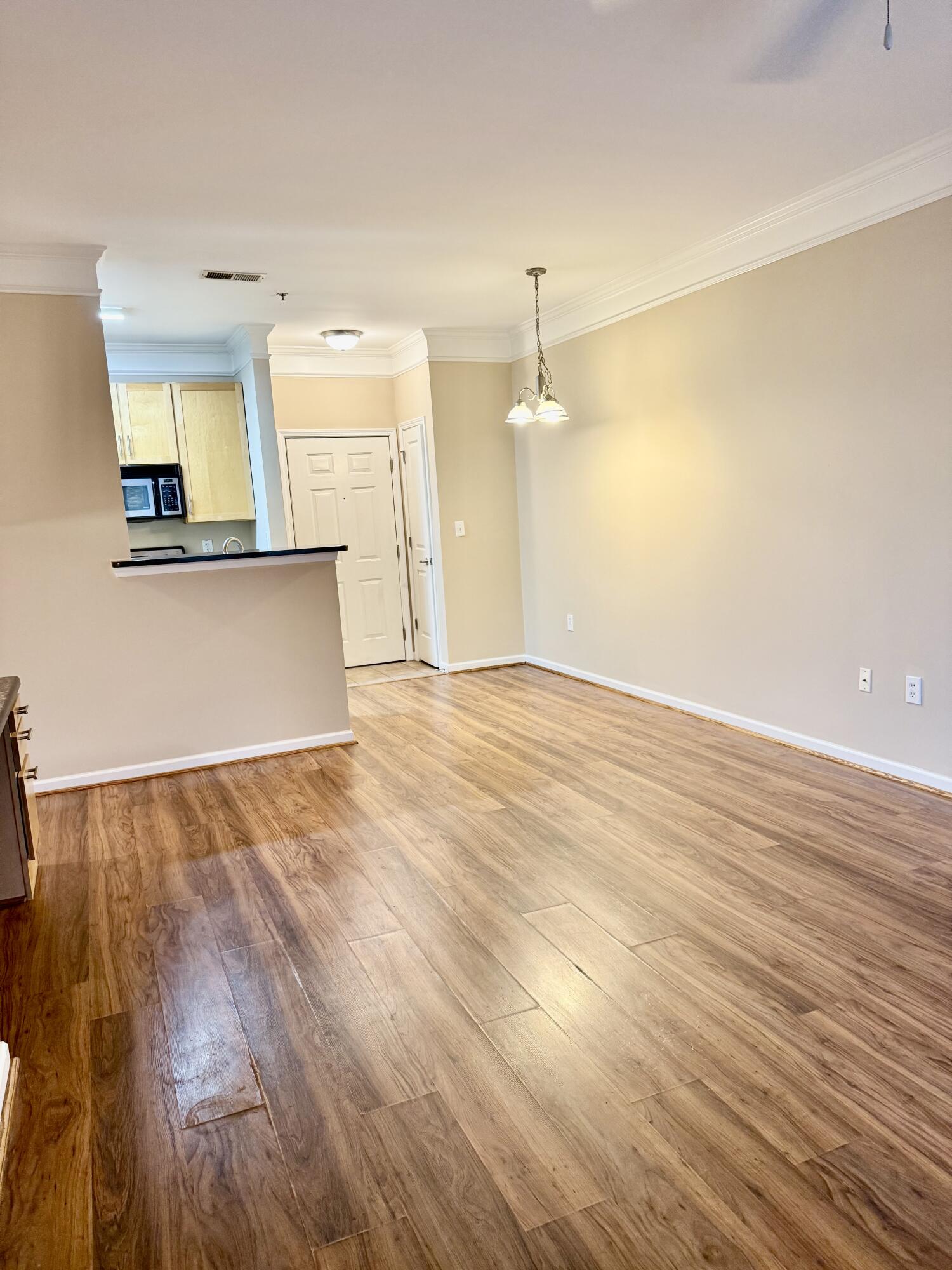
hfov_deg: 56.8
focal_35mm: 24
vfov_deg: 71.6
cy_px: 635
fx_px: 880
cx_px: 476
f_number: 1.78
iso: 160
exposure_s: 1/60
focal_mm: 6.76
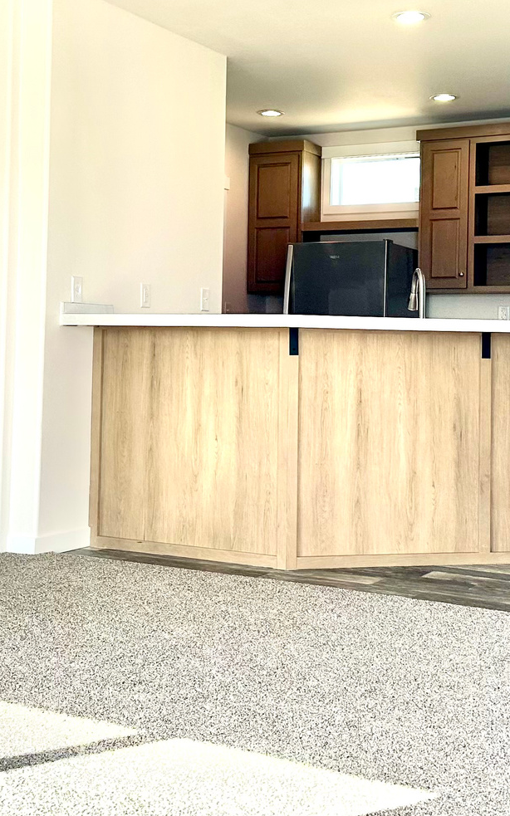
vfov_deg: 38.0
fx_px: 1179
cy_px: 311
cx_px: 257
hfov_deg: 24.4
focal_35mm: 53
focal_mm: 6.86
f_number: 1.78
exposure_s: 1/654
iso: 80
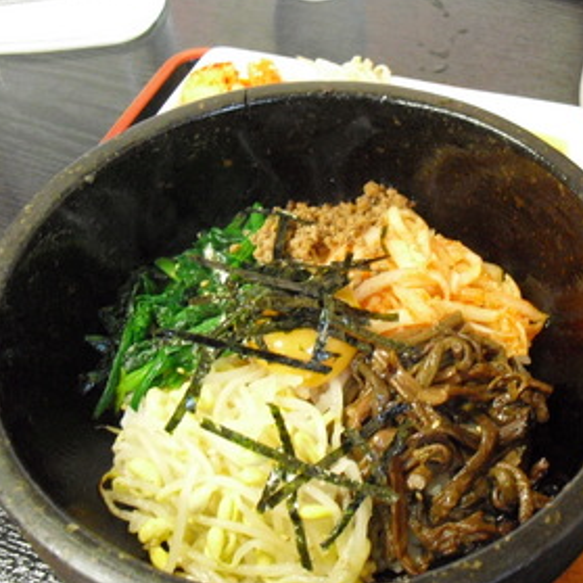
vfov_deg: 34.6
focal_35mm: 49
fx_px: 934
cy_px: 327
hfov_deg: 34.2
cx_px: 414
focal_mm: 6.3
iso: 800
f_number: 3.1
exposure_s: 1/40
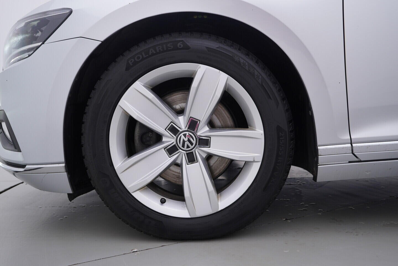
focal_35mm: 36
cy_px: 133
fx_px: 398
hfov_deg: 53.1
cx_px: 199
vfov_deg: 36.9
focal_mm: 24
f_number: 4
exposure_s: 1/80
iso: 125
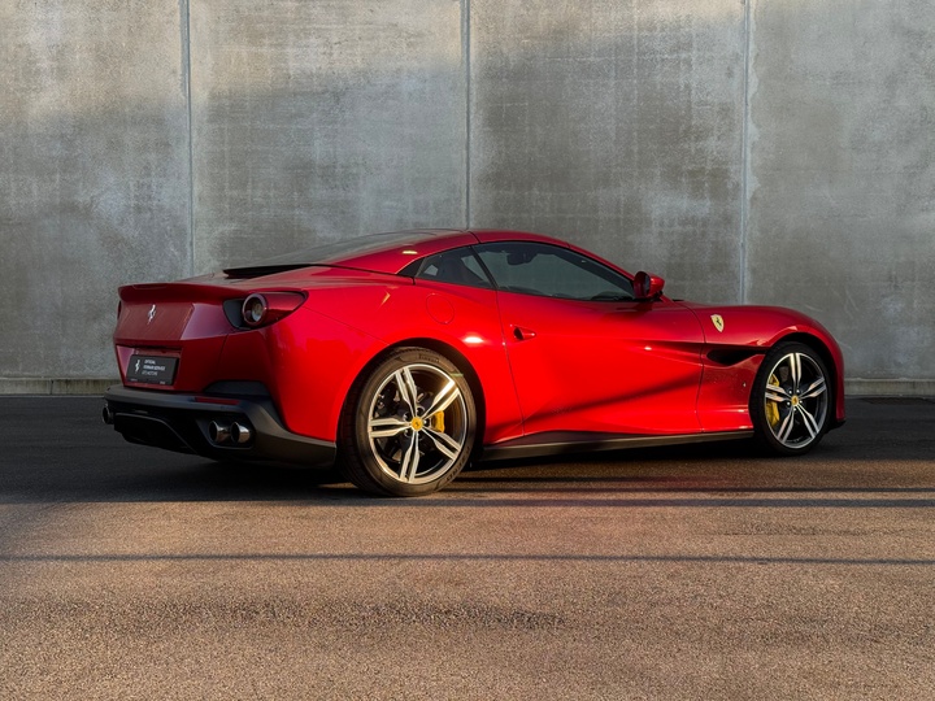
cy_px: 350
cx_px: 468
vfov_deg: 30.3
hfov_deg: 39.7
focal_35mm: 48
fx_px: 1297
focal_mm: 6.76
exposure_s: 1/314
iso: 64
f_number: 1.78
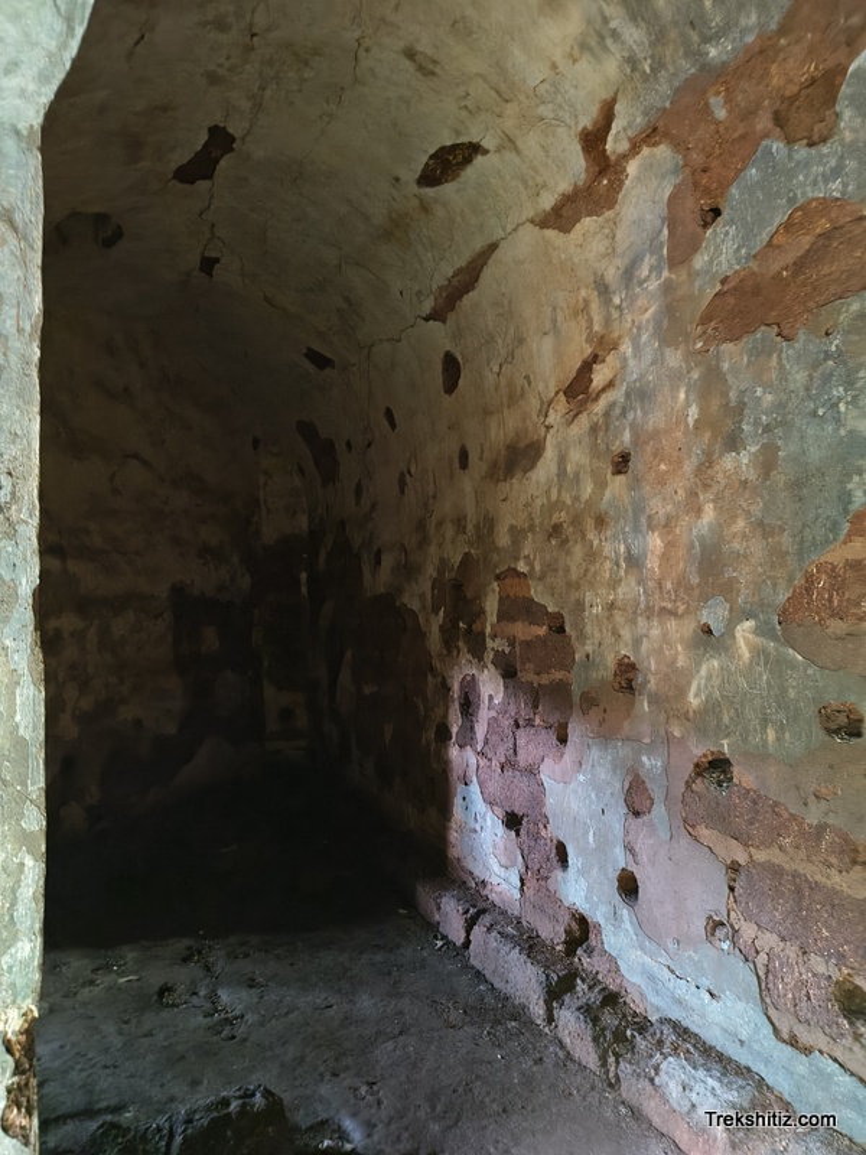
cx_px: 433
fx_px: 801
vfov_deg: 71.6
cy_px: 578
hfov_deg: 56.8
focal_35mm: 24
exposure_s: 1/6.94
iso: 7031
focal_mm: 5.56
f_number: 1.8
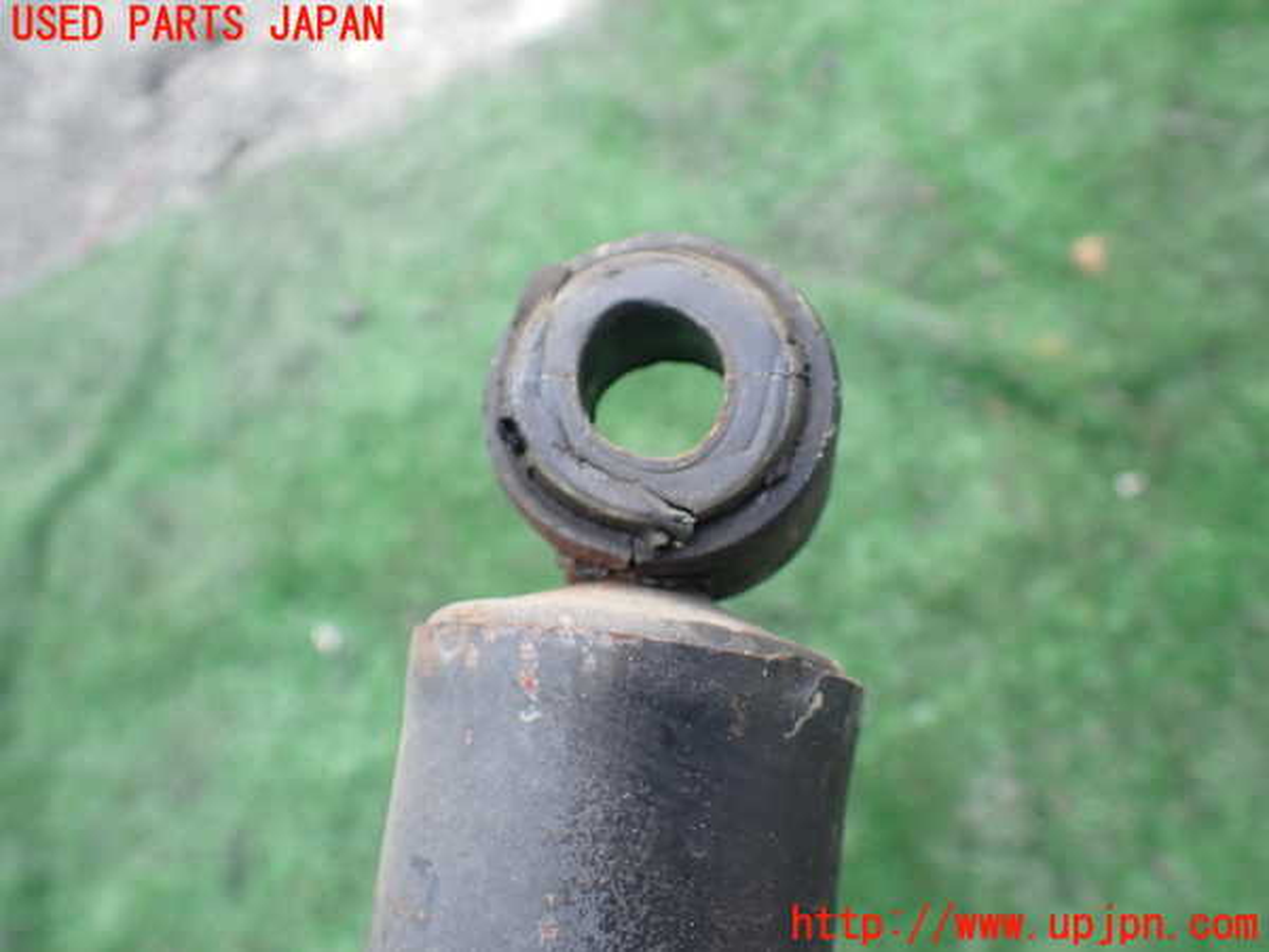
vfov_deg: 46.8
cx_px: 634
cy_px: 476
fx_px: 1100
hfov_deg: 60.0
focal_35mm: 30
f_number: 2.3
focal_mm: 5.4
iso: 100
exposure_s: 1/160
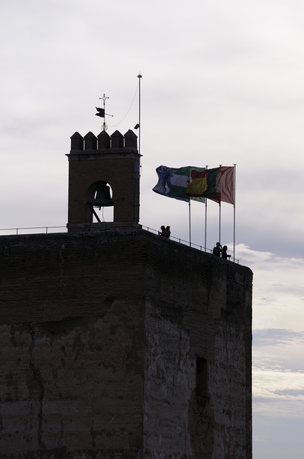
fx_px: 2383
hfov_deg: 7.3
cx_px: 152
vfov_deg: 11.0
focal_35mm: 188
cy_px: 230
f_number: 6.3
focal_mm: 125
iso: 250
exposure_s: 1/2000
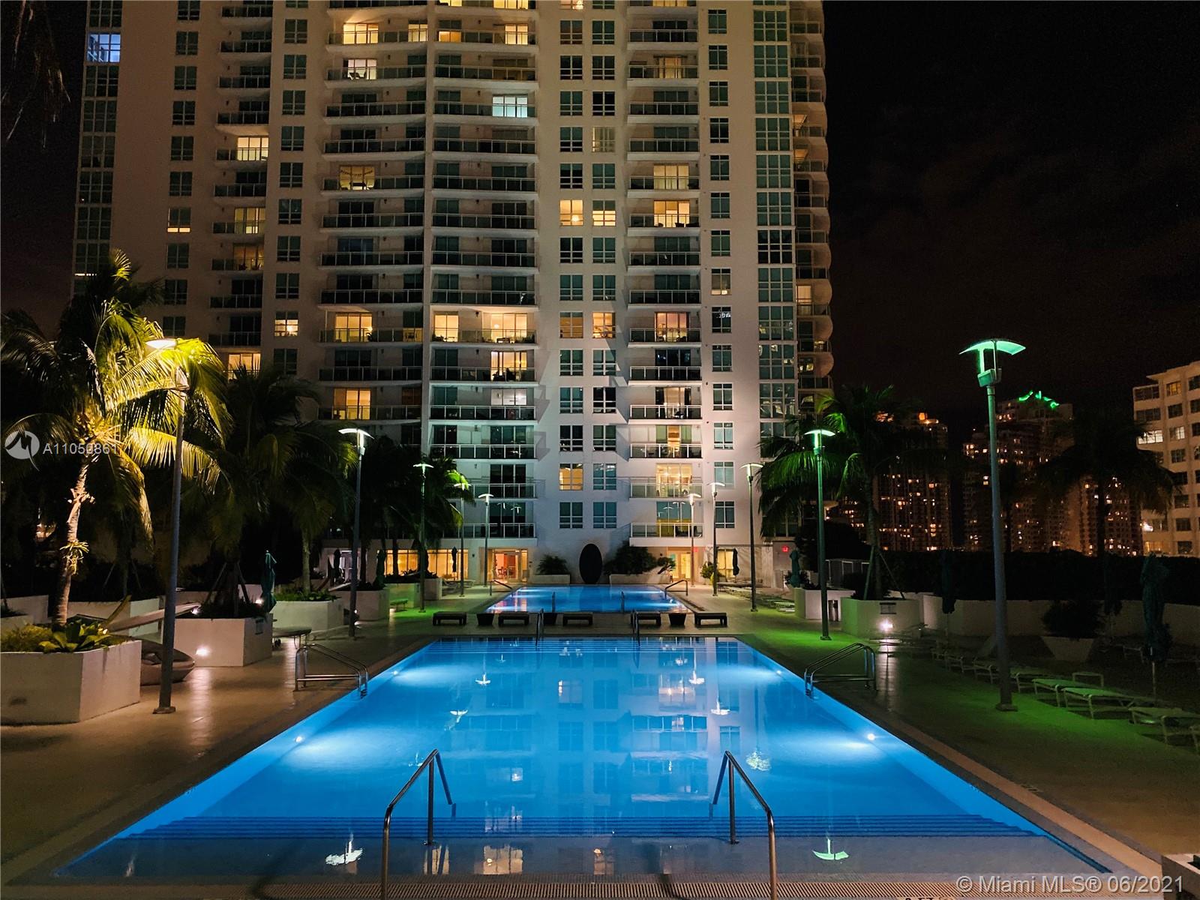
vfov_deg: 53.1
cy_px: 450
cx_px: 600
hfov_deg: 67.3
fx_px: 901
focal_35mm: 26
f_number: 1.8
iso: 800
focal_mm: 4.25
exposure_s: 1/30
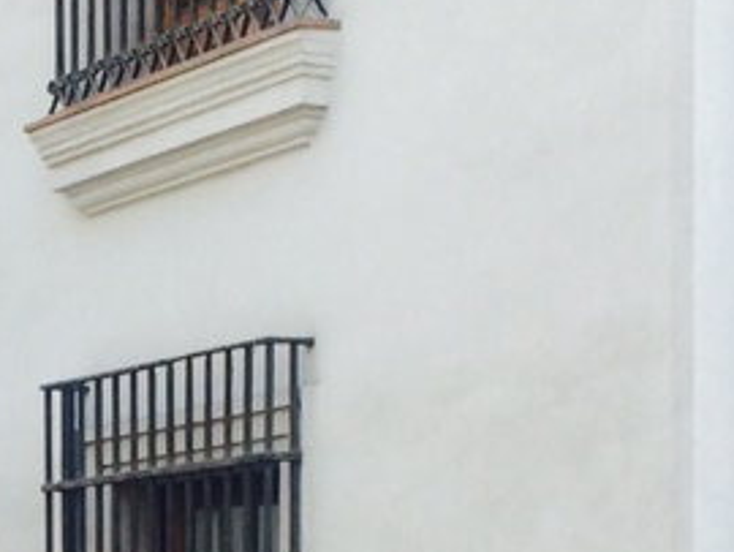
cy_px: 745
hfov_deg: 13.3
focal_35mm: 142
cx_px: -250
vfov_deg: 10.2
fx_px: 3014
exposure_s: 1/126
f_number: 2.2
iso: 32
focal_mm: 4.12
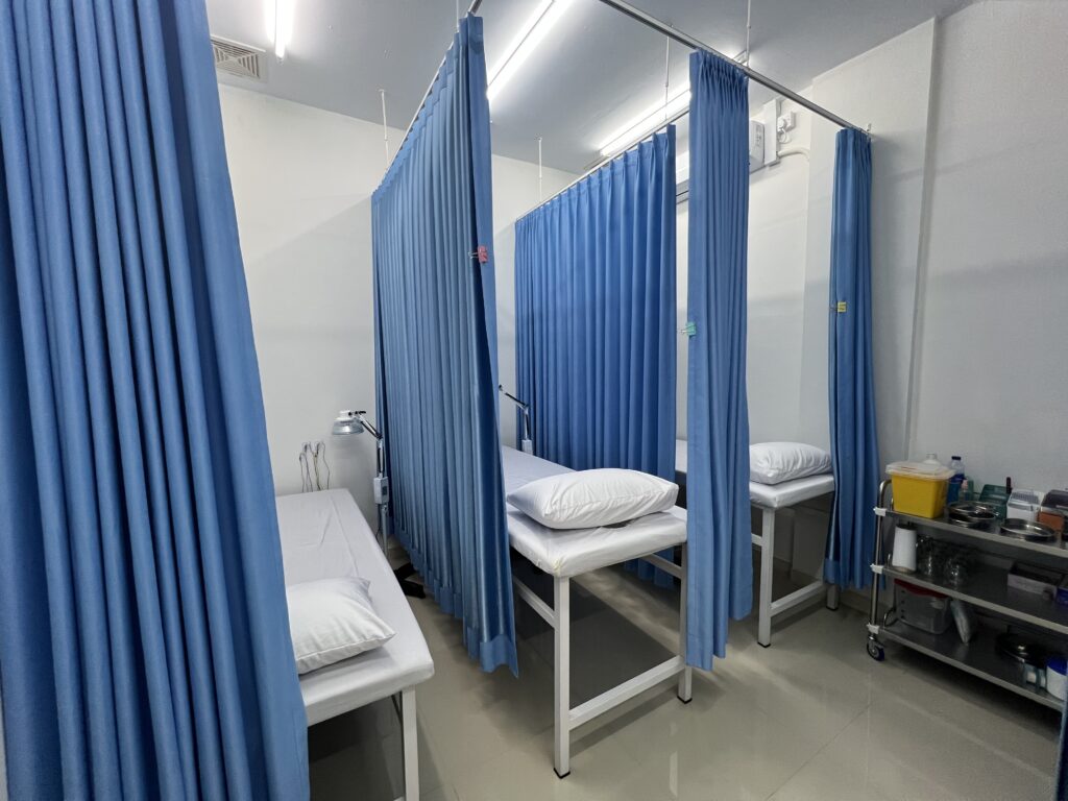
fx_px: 401
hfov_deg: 106.2
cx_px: 534
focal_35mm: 13
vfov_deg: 89.9
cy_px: 400
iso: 200
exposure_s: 1/100
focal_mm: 1.57
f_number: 1.8
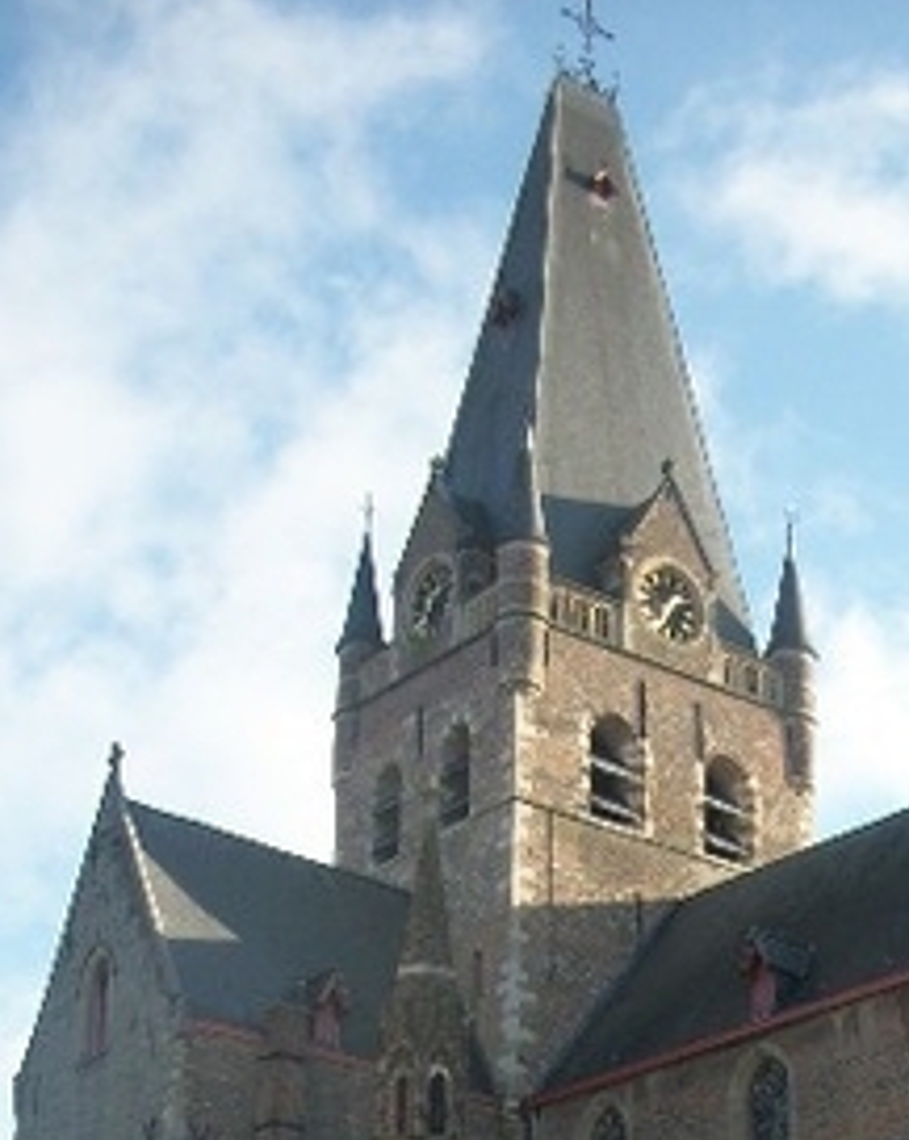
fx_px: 2324
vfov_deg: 25.6
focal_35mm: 69
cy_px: 1241
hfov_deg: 21.9
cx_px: 720
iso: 80
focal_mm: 5.7
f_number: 8.8
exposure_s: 1/80
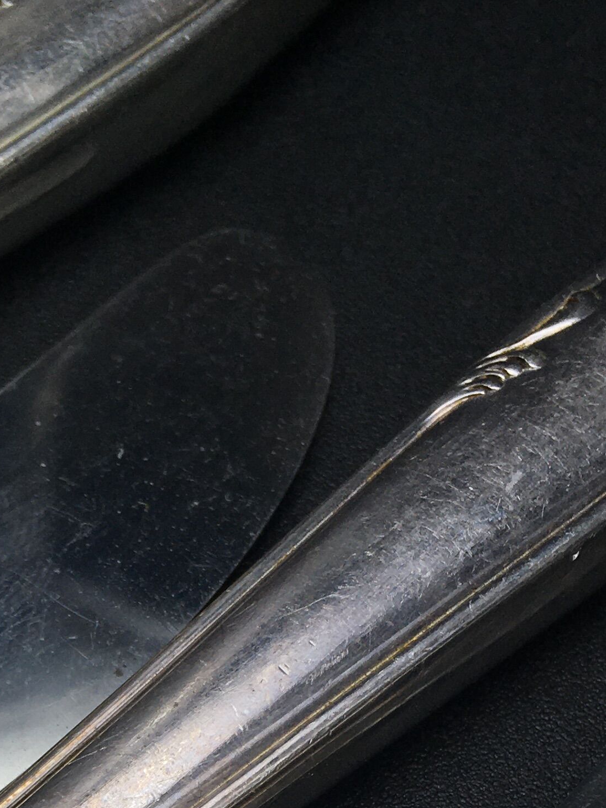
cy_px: 1070
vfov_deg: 21.8
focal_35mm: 80
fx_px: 1868
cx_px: 17
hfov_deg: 18.0
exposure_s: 1/288
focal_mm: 4.15
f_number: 2.2
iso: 25
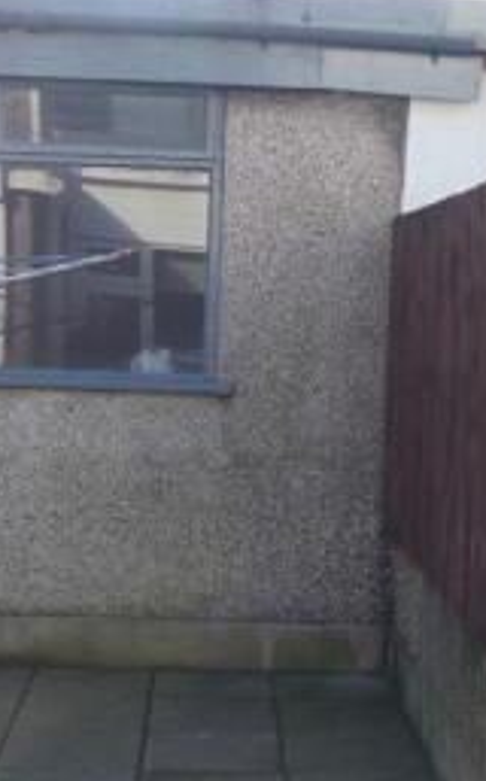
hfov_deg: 16.9
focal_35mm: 77
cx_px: 287
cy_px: 527
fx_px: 1636
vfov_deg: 26.7
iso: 80
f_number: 3.4
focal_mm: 5.8
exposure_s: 1/125
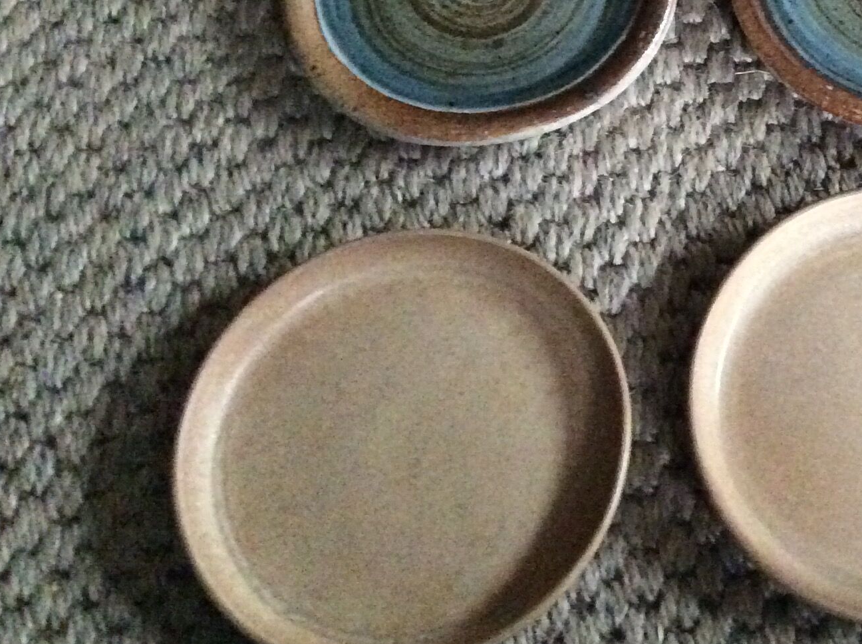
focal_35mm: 64
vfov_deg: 22.3
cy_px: 69
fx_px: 1591
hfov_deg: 28.6
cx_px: 838
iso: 640
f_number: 2.4
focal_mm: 3.3
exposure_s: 1/17
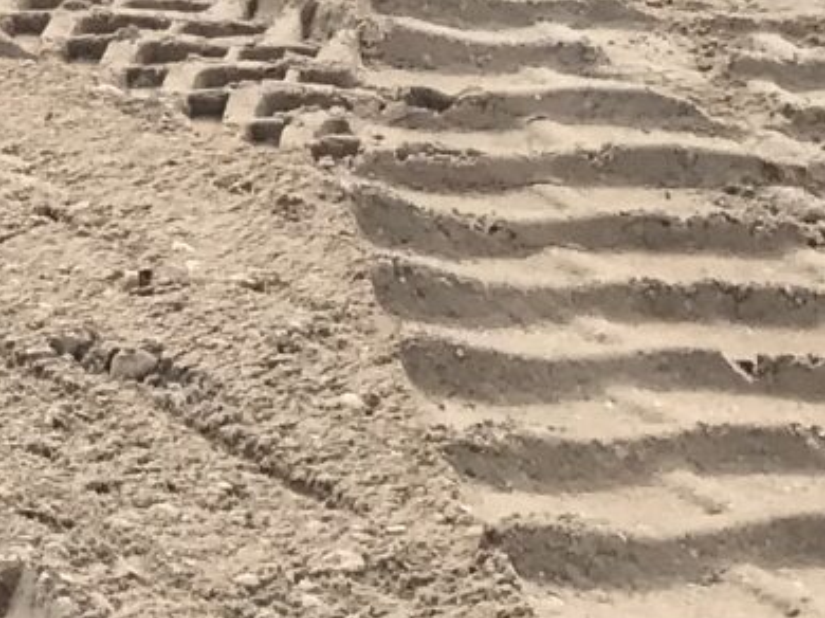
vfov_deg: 7.1
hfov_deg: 9.8
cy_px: -1291
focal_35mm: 184
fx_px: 4383
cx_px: -929
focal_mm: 3.99
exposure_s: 1/1623
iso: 20
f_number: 1.8
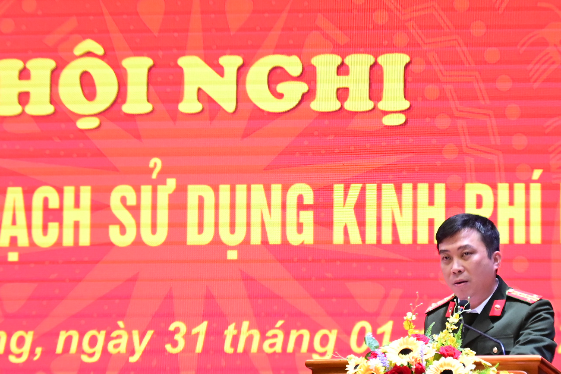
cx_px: 353
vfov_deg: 6.1
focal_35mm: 227
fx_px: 3538
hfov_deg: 9.1
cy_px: 274
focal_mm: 100
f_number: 5.6
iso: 3200
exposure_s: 1/200
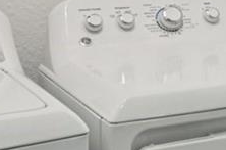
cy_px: -55
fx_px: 633
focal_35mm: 101
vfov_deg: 13.0
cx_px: 330
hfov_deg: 18.2
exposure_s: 1/15
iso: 400
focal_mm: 14
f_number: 8
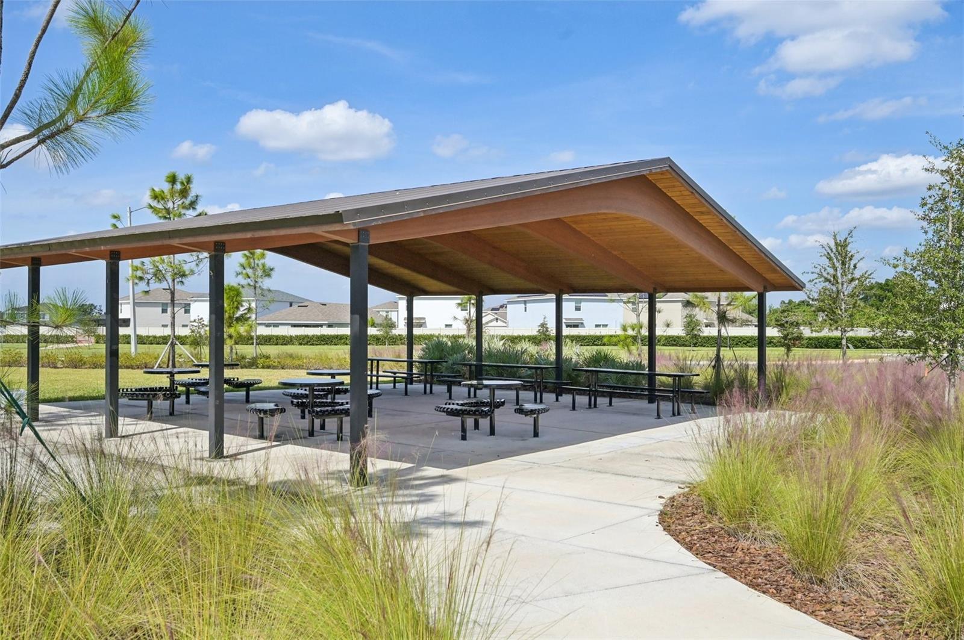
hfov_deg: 62.0
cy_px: 320
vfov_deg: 43.5
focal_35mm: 30
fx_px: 802
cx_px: 482
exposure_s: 1/1600
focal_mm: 30
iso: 400
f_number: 8
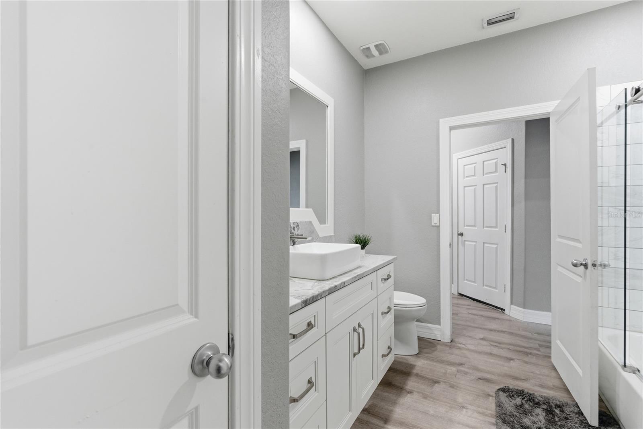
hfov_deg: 96.7
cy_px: 214
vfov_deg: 73.7
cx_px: 322
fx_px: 286
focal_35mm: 16
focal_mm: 16
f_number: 9
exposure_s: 1/25
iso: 400
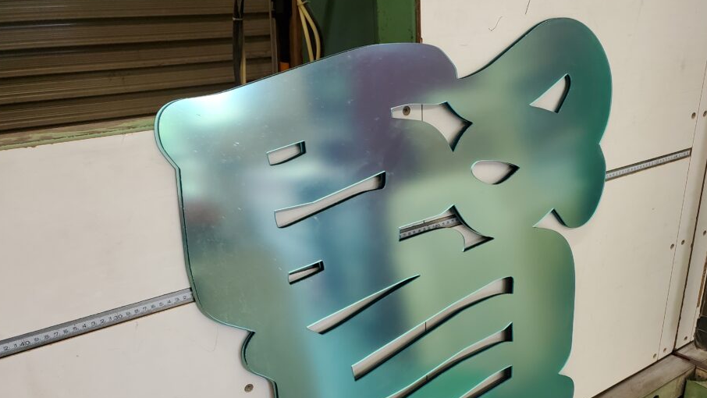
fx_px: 600
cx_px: 389
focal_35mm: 32
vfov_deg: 36.0
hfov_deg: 60.9
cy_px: 289
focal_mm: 4.3
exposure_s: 1/100
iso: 250
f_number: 2.4
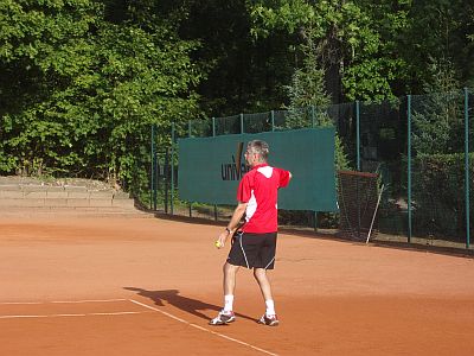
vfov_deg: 14.5
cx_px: 237
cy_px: 178
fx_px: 1397
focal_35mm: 102
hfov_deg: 19.3
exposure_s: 1/320
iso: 100
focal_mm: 21.9
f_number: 5.2
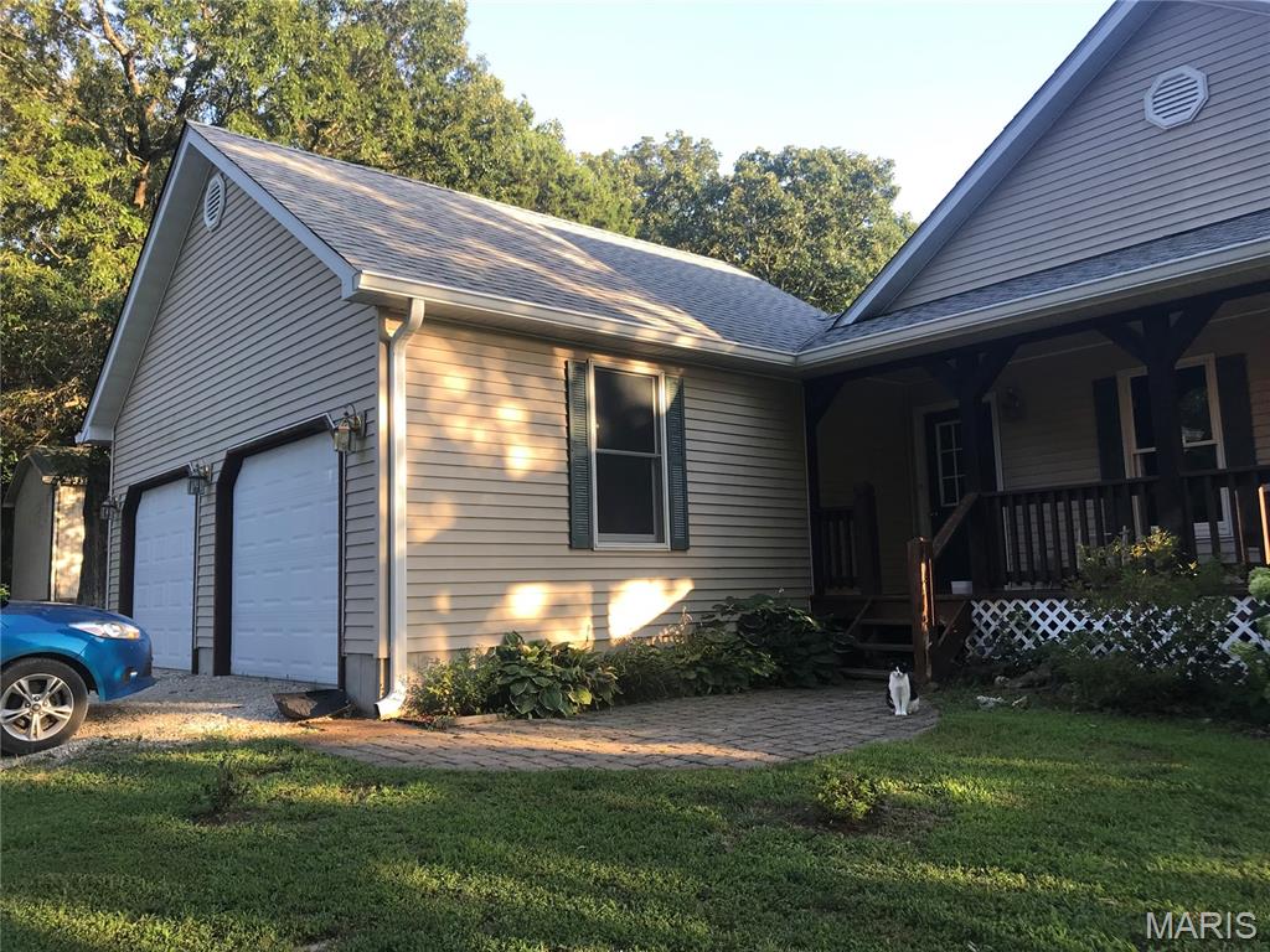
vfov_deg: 49.7
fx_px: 1027
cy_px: 476
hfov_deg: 63.4
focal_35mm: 28
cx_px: 635
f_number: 1.8
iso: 20
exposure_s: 1/197
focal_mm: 3.99
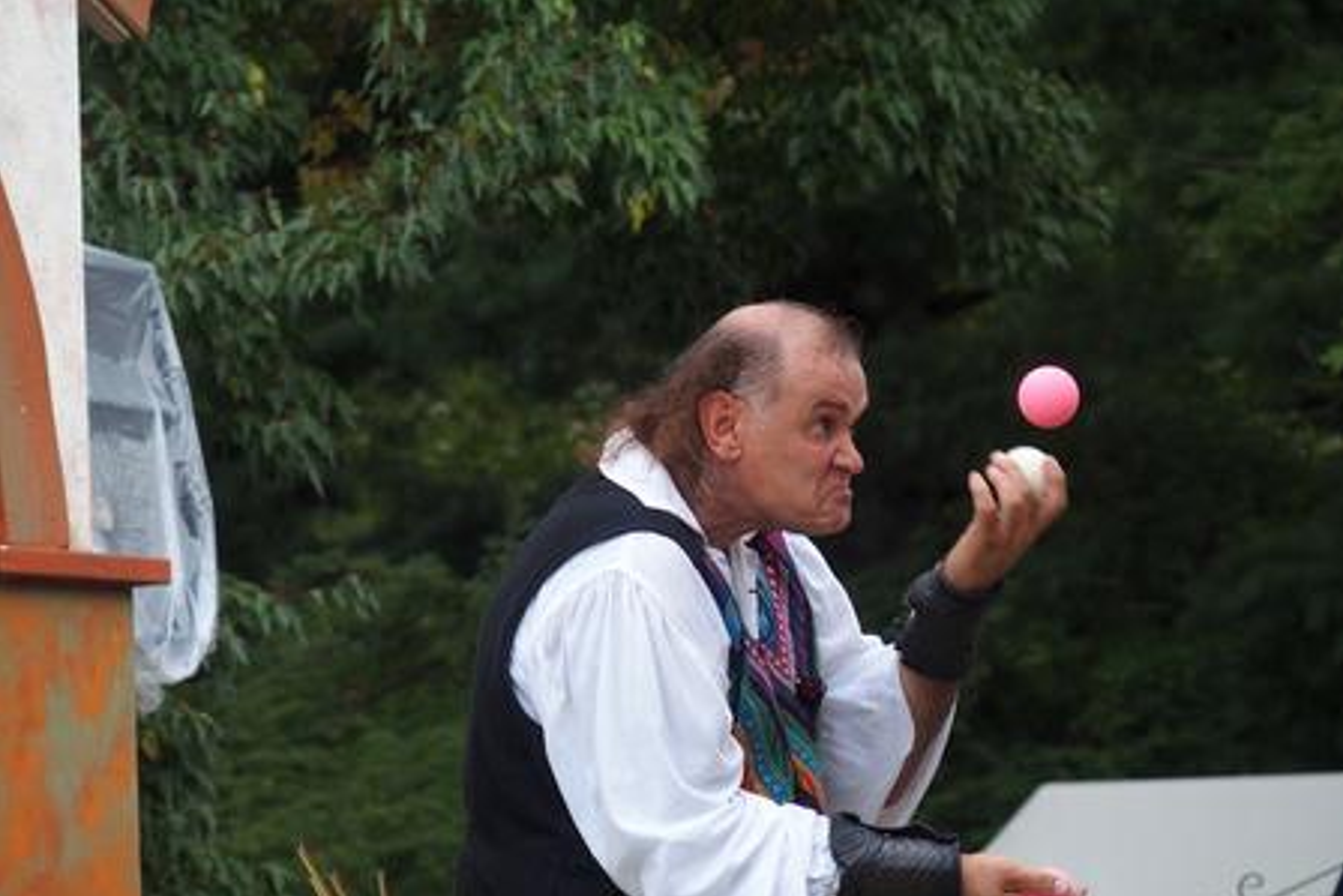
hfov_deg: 8.1
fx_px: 9441
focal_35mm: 253
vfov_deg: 5.4
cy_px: 500
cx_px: 672
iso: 100
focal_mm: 51.4
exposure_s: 1/250
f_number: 2.8
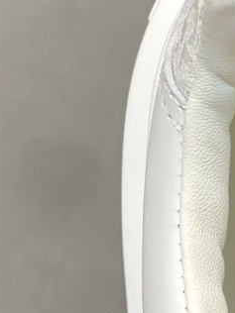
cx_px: 339
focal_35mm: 237
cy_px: 103
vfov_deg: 8.3
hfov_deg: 6.2
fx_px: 2145
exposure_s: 1/100
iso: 80
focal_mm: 6
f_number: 2
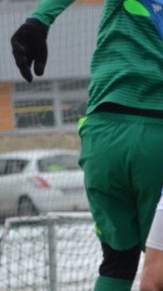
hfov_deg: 1.3
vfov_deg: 2.3
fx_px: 7165
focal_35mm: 930
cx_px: 194
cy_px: 102
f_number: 5.6
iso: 500
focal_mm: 155
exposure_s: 1/1600
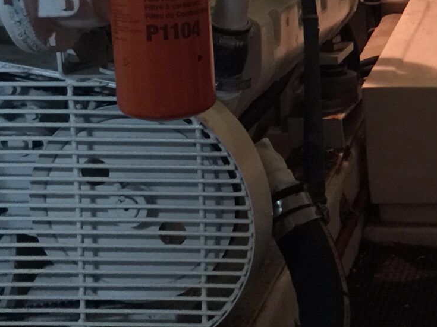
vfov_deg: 14.6
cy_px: 74
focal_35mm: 101
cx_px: 550
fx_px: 1275
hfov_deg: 18.3
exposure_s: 1/10
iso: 125
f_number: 2.2
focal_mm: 4.15
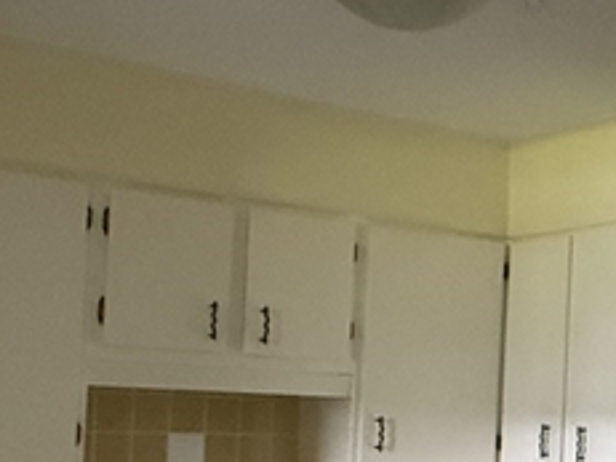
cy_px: 385
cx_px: 347
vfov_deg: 23.2
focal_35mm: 62
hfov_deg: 31.2
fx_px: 1103
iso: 1250
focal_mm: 2.22
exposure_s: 1/30
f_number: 2.2
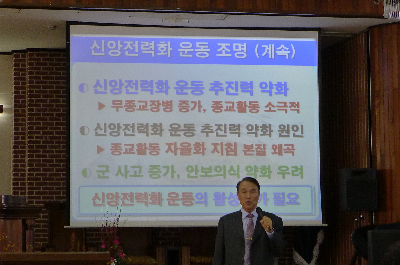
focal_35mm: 131
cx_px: 200
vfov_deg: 10.4
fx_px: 1454
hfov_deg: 15.7
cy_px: 132
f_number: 3.3
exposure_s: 1/60
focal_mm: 19.2
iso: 400
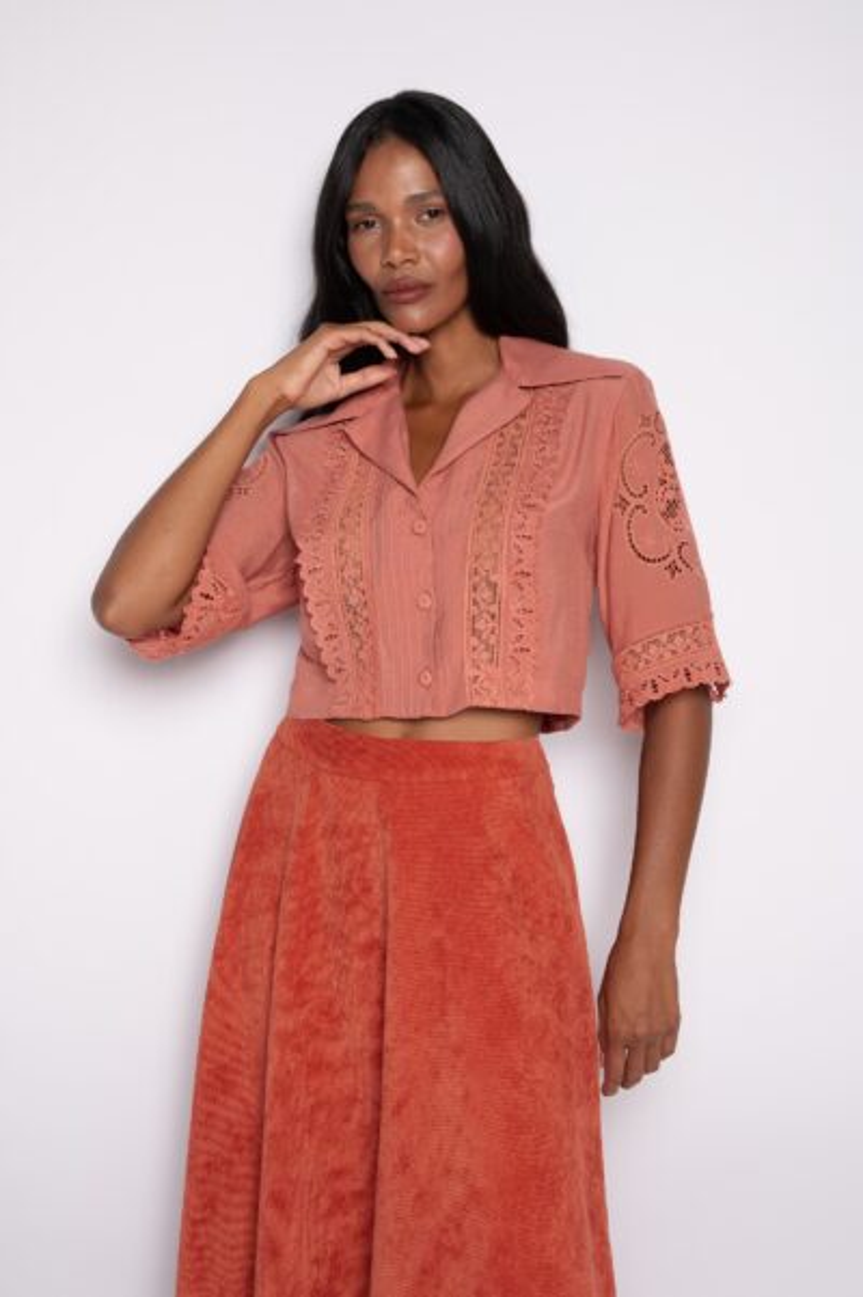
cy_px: 648
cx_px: 432
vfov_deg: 44.5
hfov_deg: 30.5
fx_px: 1584
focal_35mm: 44
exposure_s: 1/160
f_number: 7.1
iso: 200
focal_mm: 44
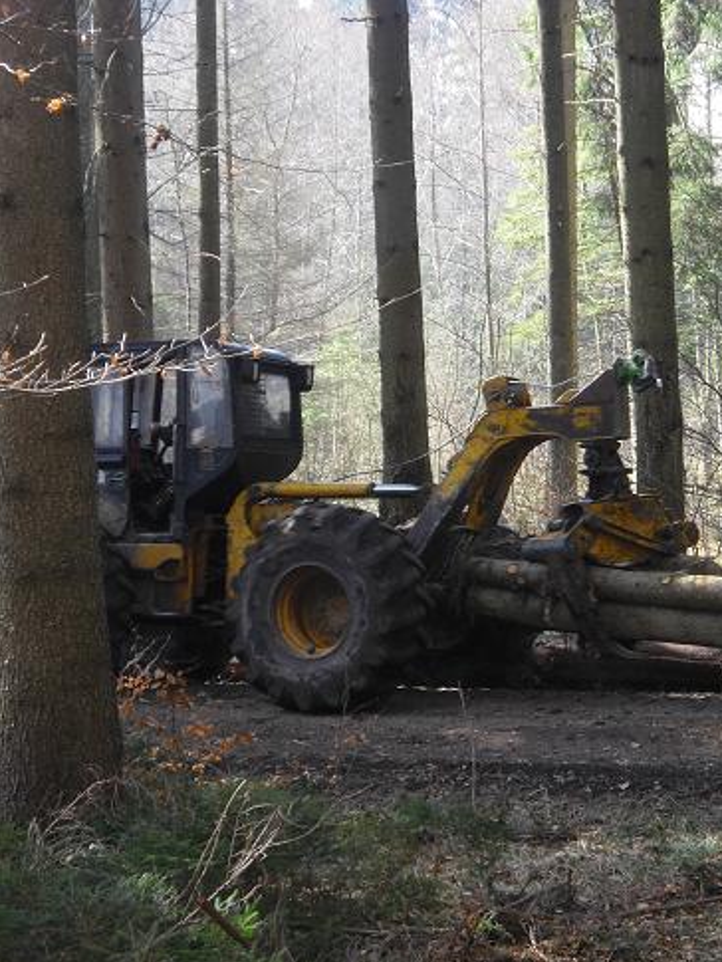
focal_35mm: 74
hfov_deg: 19.7
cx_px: 550
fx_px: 2057
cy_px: 482
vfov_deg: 26.3
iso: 100
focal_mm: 9.3
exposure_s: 1/60
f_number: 3.7
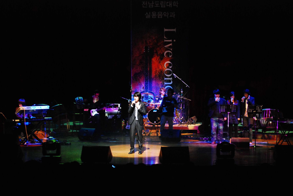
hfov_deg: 25.9
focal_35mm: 78
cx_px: 146
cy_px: 98
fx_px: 636
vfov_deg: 17.6
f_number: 5.6
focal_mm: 52
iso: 1600
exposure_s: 1/25
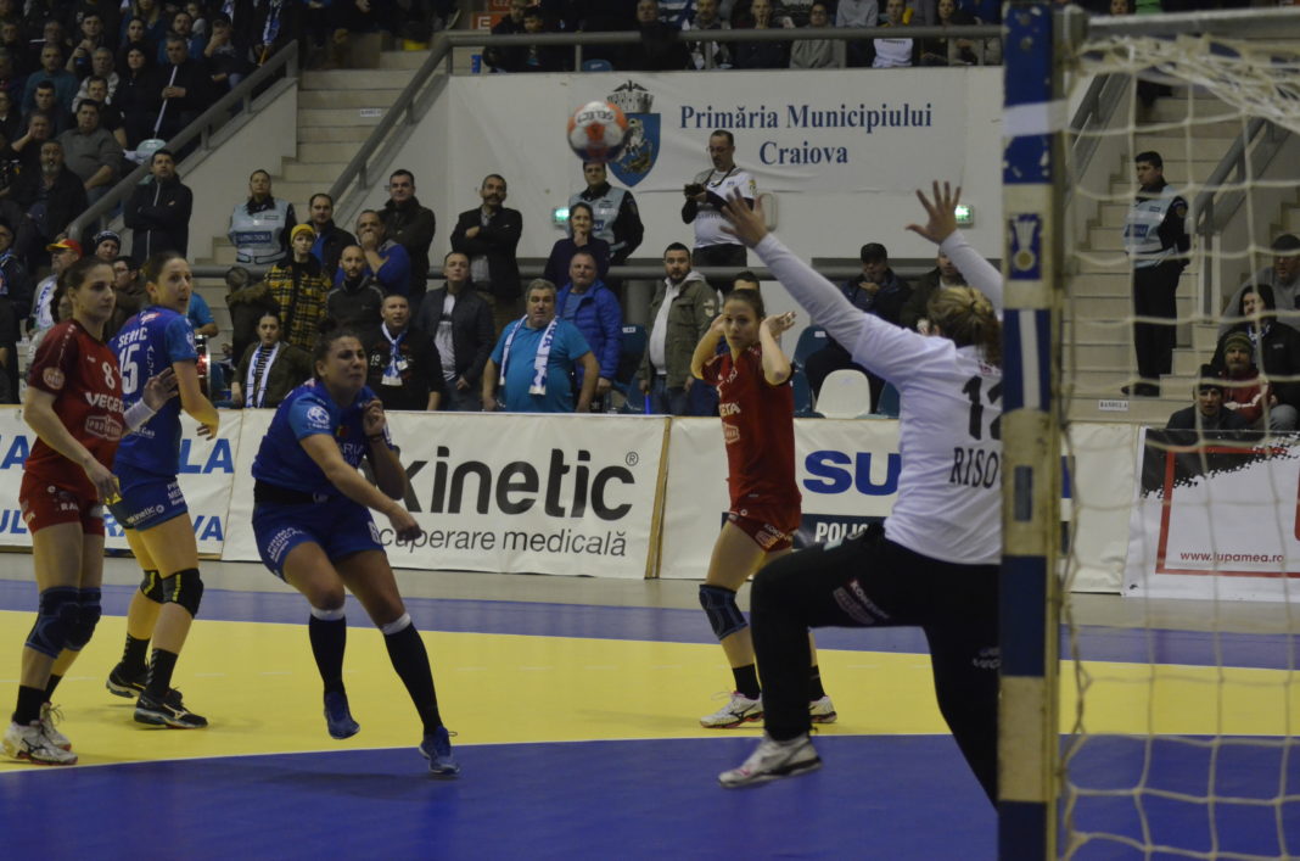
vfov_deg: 13.0
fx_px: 3783
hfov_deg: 19.5
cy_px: 430
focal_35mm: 105
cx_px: 650
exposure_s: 1/640
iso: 3200
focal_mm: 70
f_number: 5
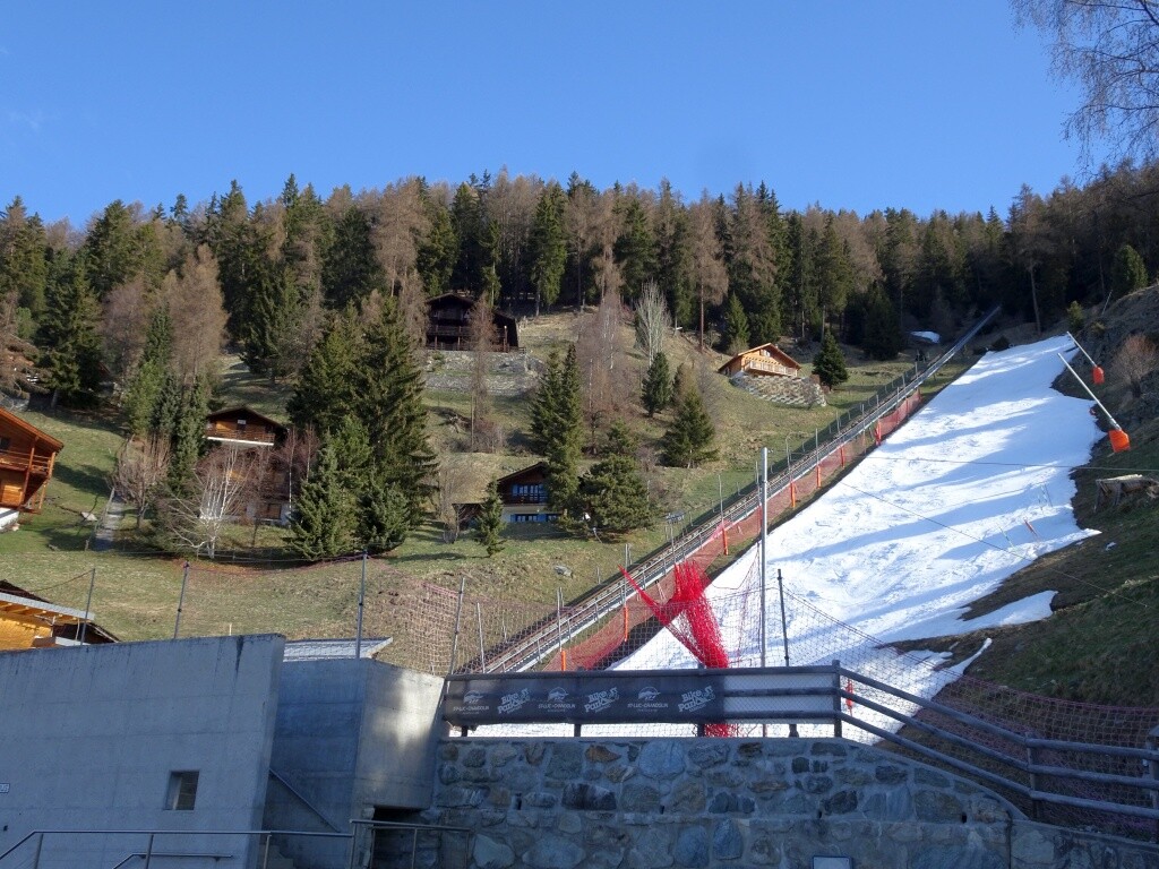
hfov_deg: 56.8
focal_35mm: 32
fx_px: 1071
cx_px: 580
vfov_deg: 44.2
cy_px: 434
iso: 80
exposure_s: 1/320
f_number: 4
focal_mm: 5.43
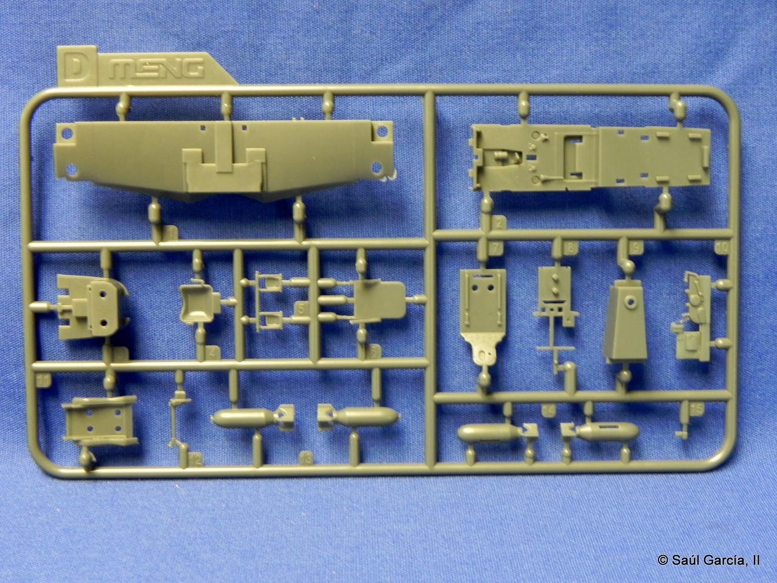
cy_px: 292
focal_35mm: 46
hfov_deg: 41.2
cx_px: 388
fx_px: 1033
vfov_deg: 31.5
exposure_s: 1/11.1
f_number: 3.2
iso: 400
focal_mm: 8.2
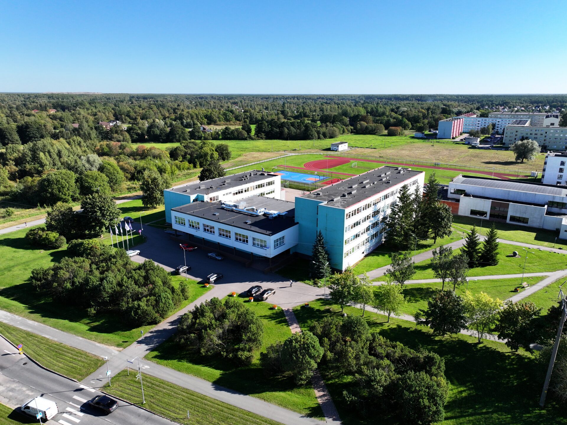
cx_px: 284
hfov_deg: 71.6
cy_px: 212
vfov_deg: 56.8
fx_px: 393
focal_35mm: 24
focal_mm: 12.29
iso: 150
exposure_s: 1/2000
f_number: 2.8
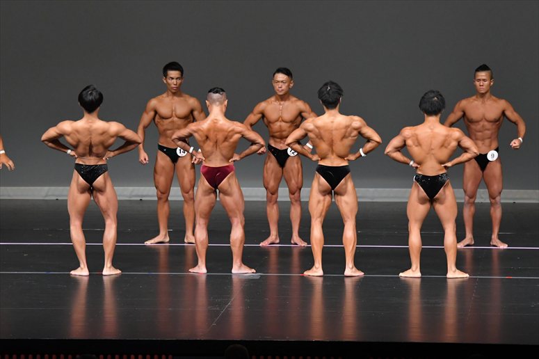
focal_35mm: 202
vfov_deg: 6.8
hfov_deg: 10.2
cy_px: 180
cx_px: 270
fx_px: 3023
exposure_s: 1/400
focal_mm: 135
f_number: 5.6
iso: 4000
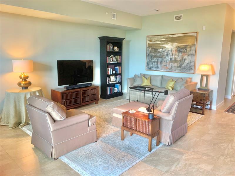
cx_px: 118
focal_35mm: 26
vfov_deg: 53.1
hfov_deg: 67.3
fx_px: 177
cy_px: 88
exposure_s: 1/60
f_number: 1.8
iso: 160
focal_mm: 4.25
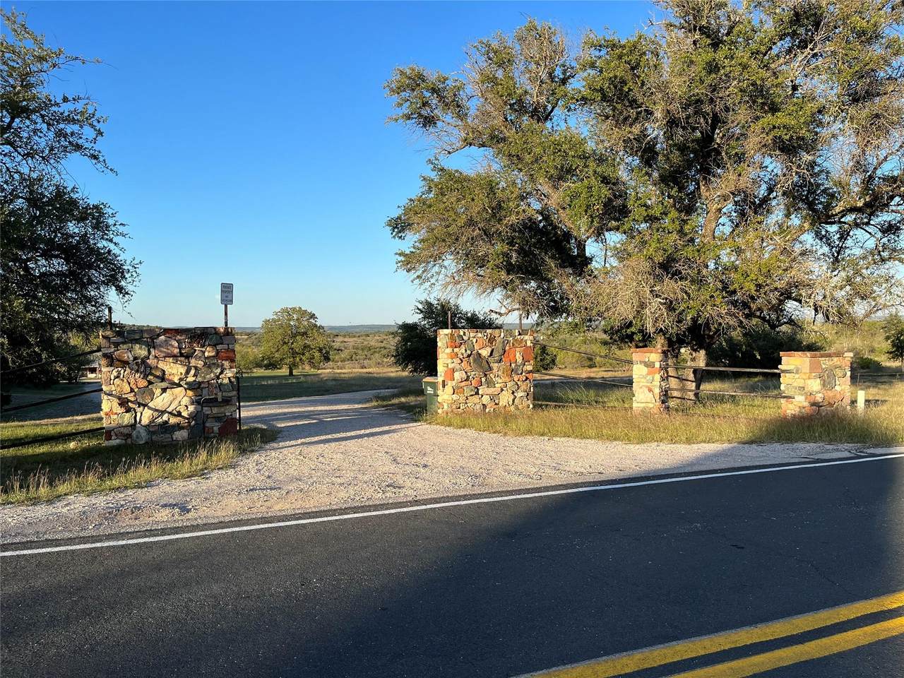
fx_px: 679
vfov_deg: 53.1
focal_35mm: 26
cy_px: 339
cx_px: 452
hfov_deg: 67.3
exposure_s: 1/1647
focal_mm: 5.1
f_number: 1.6
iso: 50
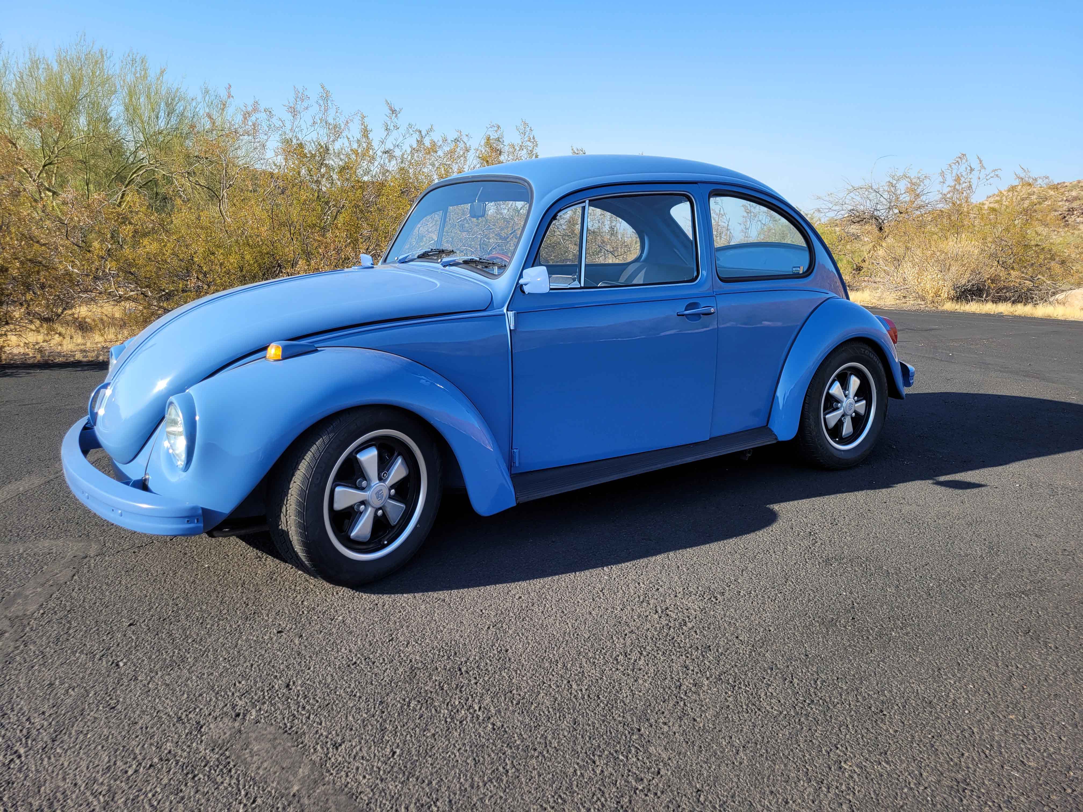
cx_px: 542
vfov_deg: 53.1
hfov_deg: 67.3
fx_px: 813
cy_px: 406
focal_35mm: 26
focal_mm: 5.4
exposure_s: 1/1073
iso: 40
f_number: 1.8
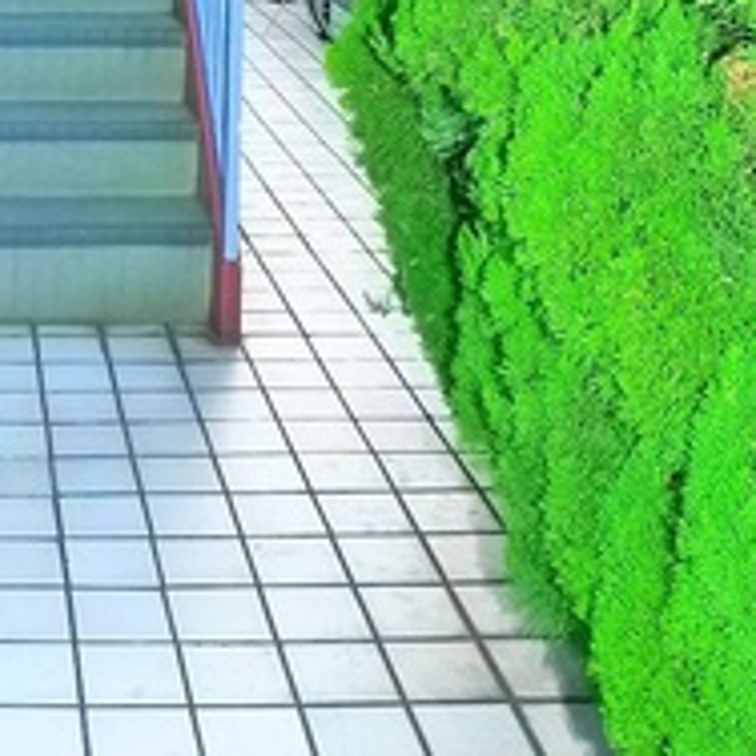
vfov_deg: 21.1
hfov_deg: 21.0
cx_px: -42
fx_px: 1952
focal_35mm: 79
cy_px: -20
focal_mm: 5.1
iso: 400
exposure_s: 1/160
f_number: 2.8
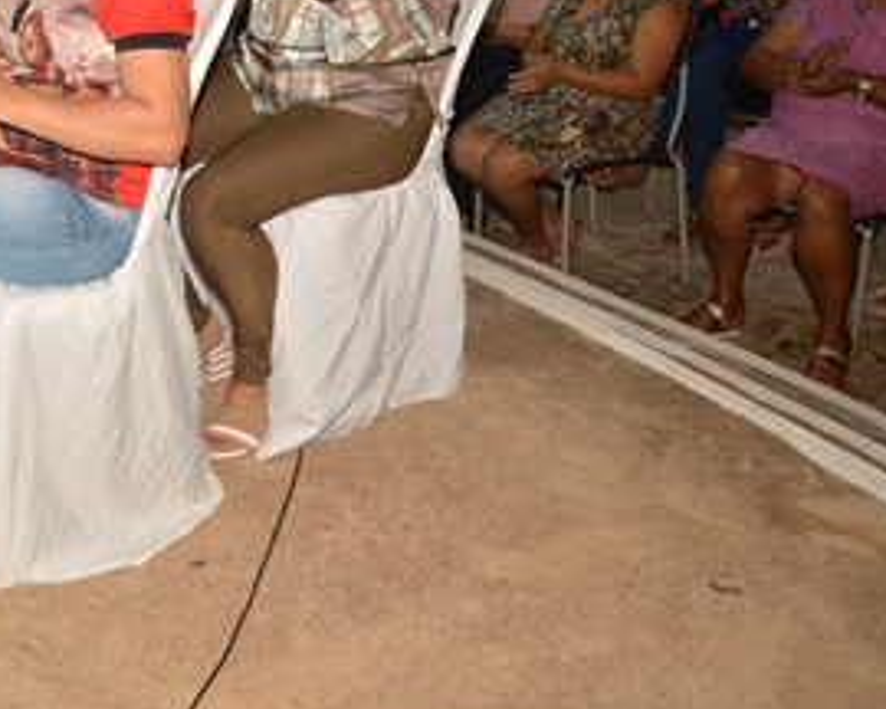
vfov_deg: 24.7
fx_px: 1573
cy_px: 75
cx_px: -43
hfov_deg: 29.0
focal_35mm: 60
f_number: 4
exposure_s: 1/60
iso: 800
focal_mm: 18
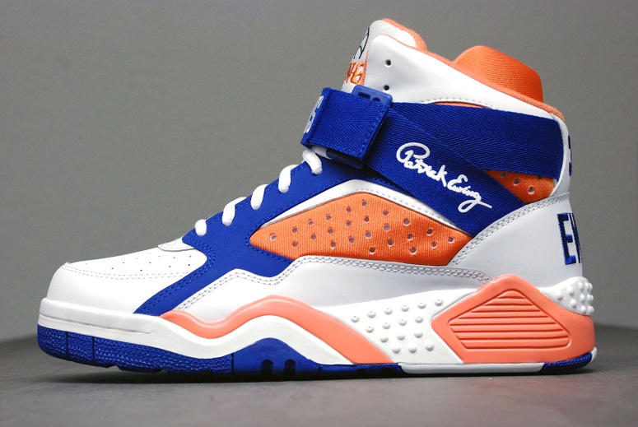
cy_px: 214
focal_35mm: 78
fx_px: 1384
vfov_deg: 17.5
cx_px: 319
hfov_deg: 26.0
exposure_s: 1/25
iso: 1600
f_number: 9
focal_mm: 52
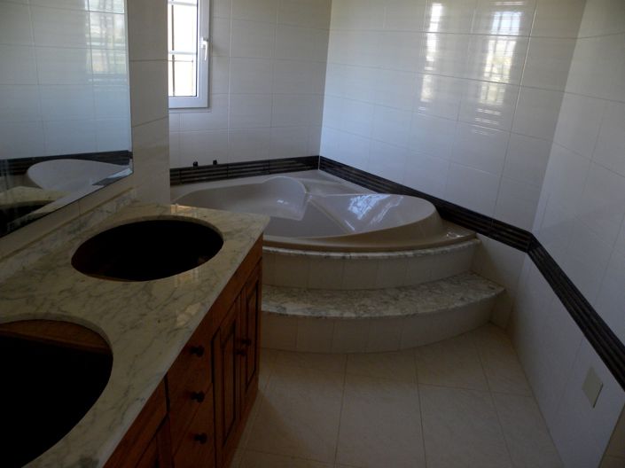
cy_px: 234
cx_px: 312
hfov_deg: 67.3
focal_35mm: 26
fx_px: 469
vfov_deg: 53.0
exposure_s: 1/67.5
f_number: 2.8
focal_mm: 4.6
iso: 187
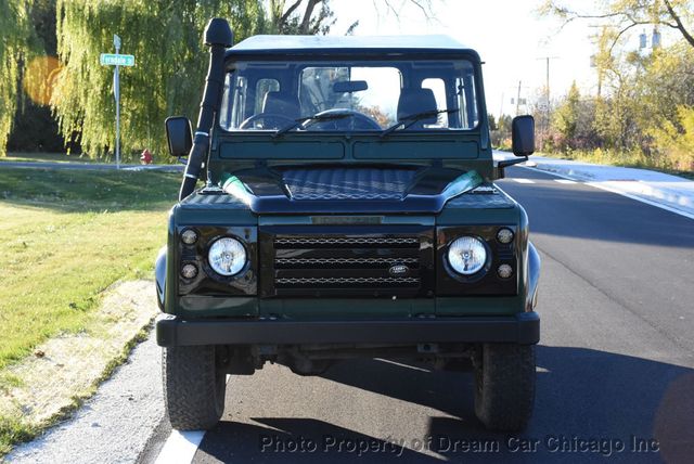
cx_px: 347
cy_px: 232
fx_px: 1302
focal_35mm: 68
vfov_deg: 20.2
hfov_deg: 29.8
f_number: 13
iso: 2000
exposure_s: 1/500
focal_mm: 45
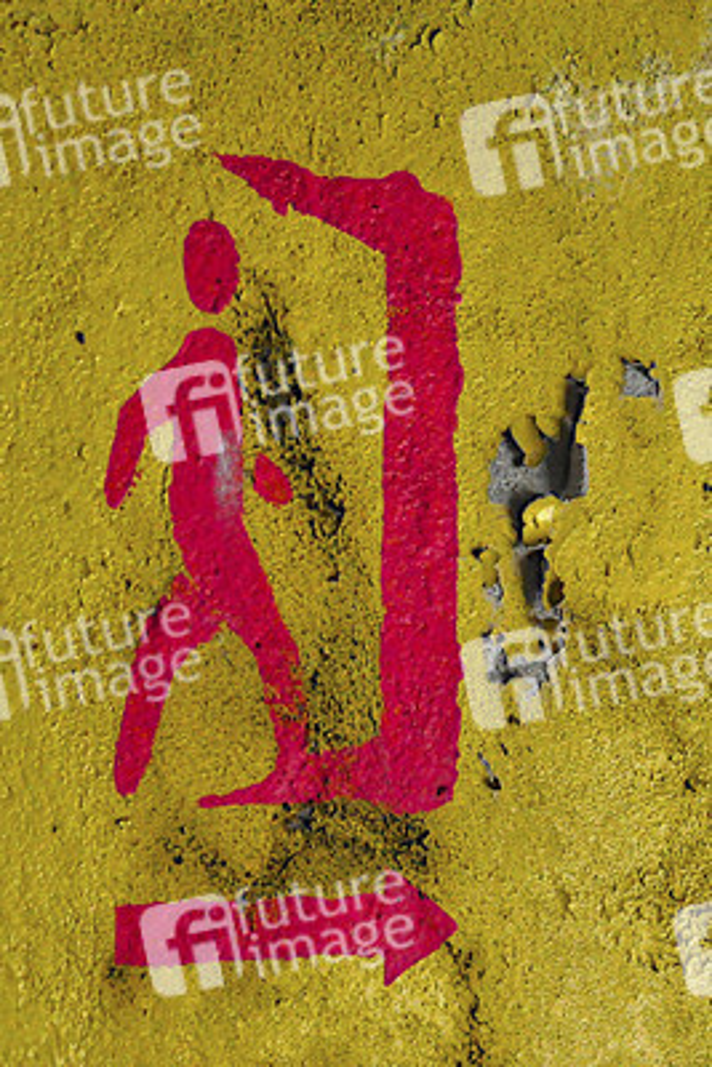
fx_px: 2223
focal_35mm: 75
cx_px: 356
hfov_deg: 18.2
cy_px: 534
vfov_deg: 27.0
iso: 3200
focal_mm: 50
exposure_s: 1/400
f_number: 9
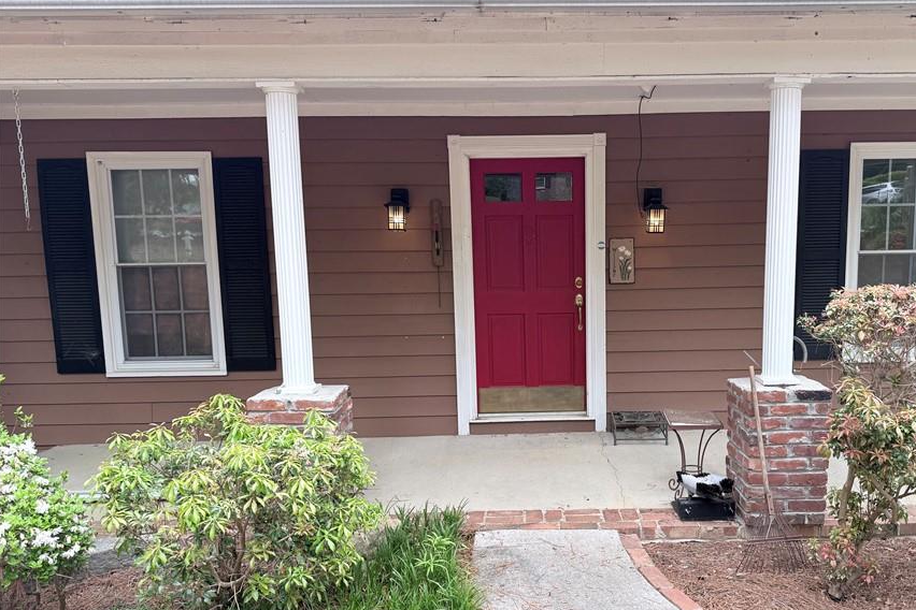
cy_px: 361
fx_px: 763
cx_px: 547
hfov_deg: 61.4
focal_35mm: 30
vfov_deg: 43.4
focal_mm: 6.76
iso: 80
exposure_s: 1/453
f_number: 1.78
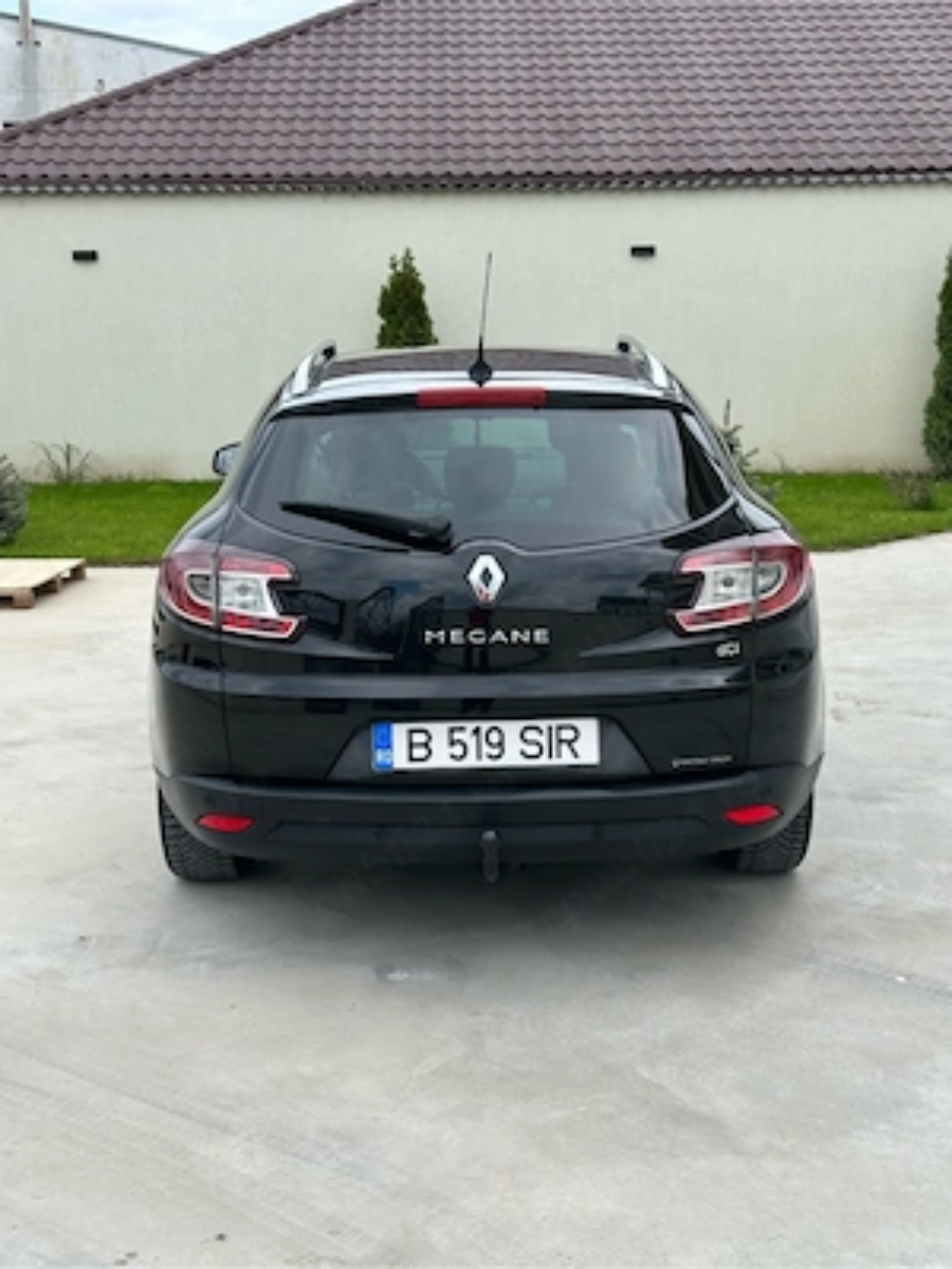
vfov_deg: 39.7
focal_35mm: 48
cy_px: 634
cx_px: 476
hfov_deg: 30.3
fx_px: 1760
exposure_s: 1/1517
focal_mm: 6.86
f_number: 1.78
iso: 64
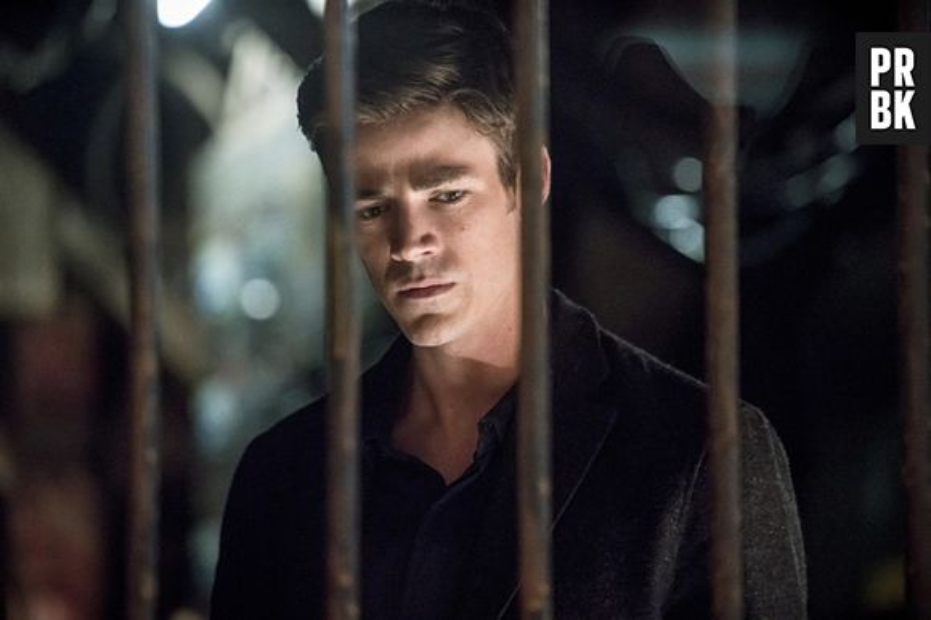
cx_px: 466
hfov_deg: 10.3
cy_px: 310
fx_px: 5169
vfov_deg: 6.9
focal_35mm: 200
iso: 10000
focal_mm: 200
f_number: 4
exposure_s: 1/200
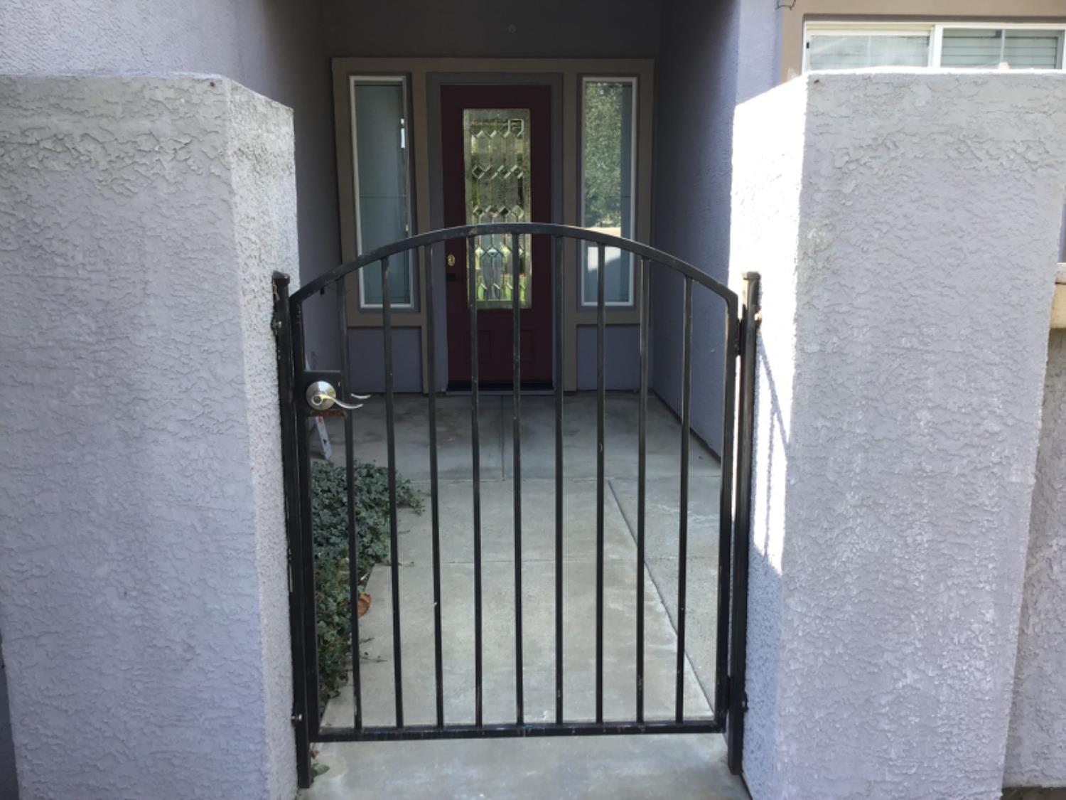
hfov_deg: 58.4
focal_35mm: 31
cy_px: 400
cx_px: 533
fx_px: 955
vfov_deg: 45.4
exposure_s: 1/120
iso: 25
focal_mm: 3.3
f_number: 2.4
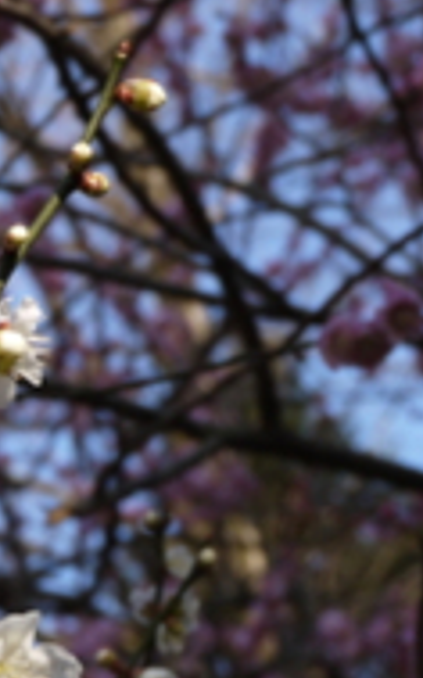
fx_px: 2953
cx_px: -409
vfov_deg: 13.0
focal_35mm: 160
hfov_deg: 7.8
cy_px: 531
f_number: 7.1
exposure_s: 1/250
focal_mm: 25
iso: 160
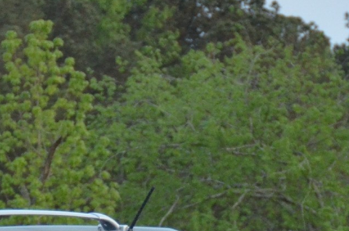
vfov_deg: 2.4
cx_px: -176
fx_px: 5445
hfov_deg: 3.7
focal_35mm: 563
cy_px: 411
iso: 1600
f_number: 5.3
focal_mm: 95
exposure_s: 1/30
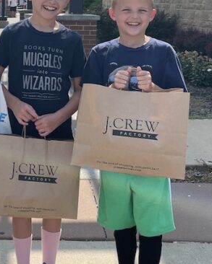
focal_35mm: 71
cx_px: 14
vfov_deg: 26.6
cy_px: 81
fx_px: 557
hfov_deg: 21.0
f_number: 1.6
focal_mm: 4.2
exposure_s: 1/1689
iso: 32
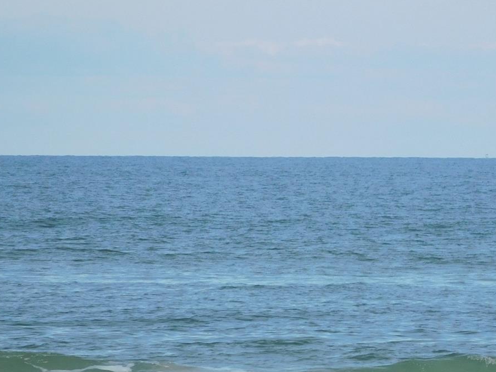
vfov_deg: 2.4
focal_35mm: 630
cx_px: 441
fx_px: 9028
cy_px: 216
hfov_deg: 3.1
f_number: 6
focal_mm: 62.4
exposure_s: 1/500
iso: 125
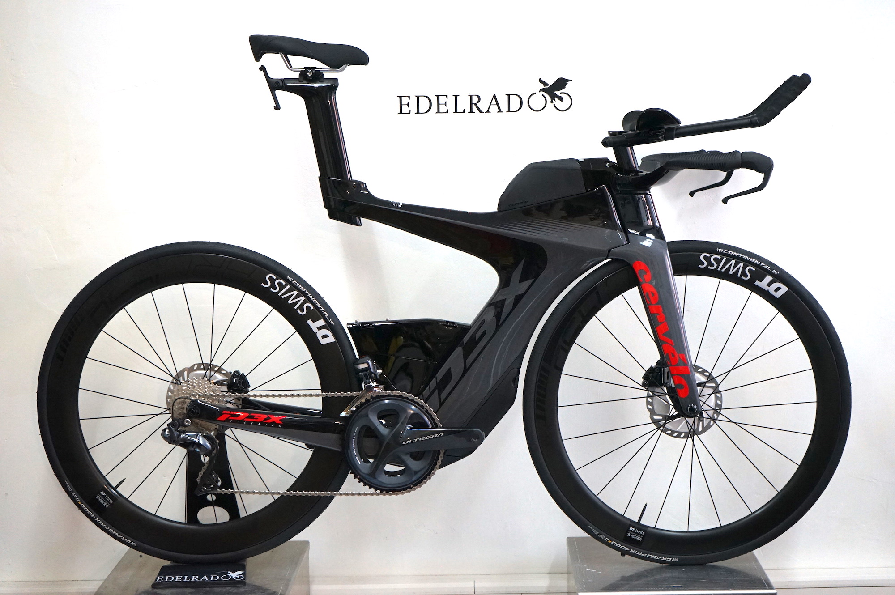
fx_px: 1515
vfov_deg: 22.2
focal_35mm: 61
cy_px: 298
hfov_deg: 32.9
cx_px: 448
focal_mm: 61
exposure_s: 1/160
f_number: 5.6
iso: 2500
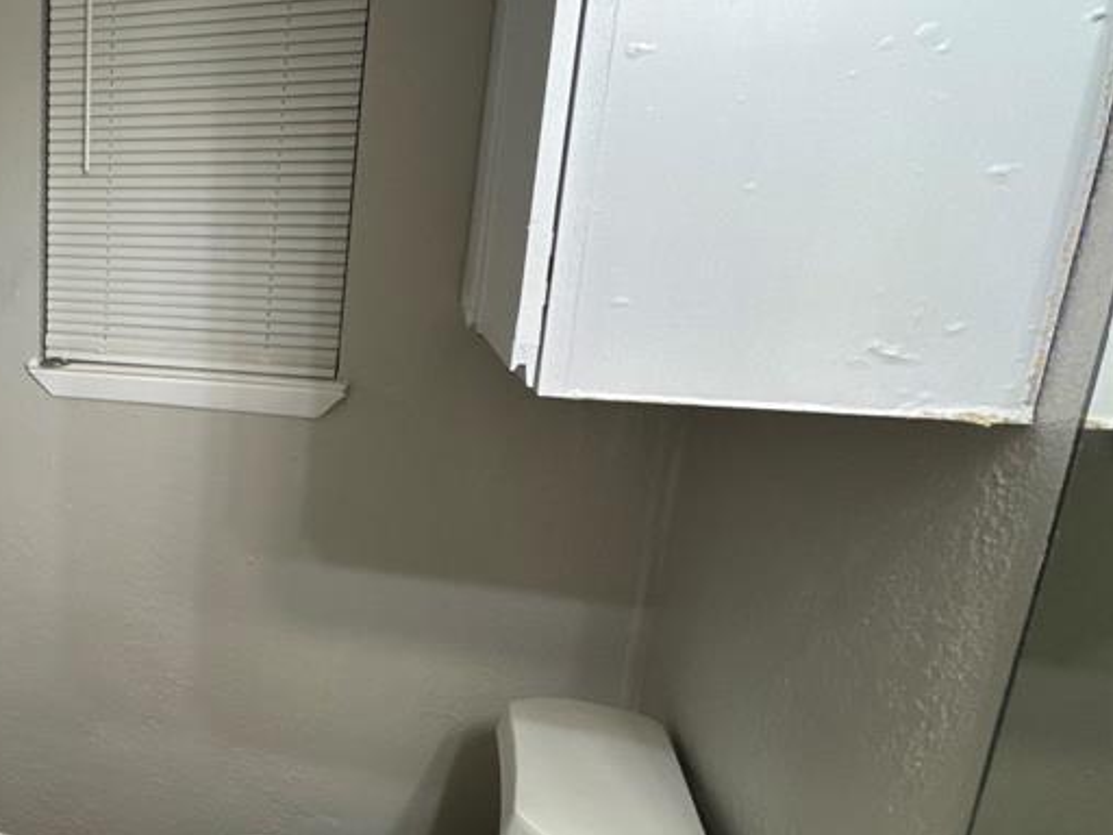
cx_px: 2
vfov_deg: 49.7
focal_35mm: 28
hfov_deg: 51.1
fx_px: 900
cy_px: 435
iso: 200
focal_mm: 2.22
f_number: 2.2
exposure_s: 1/120
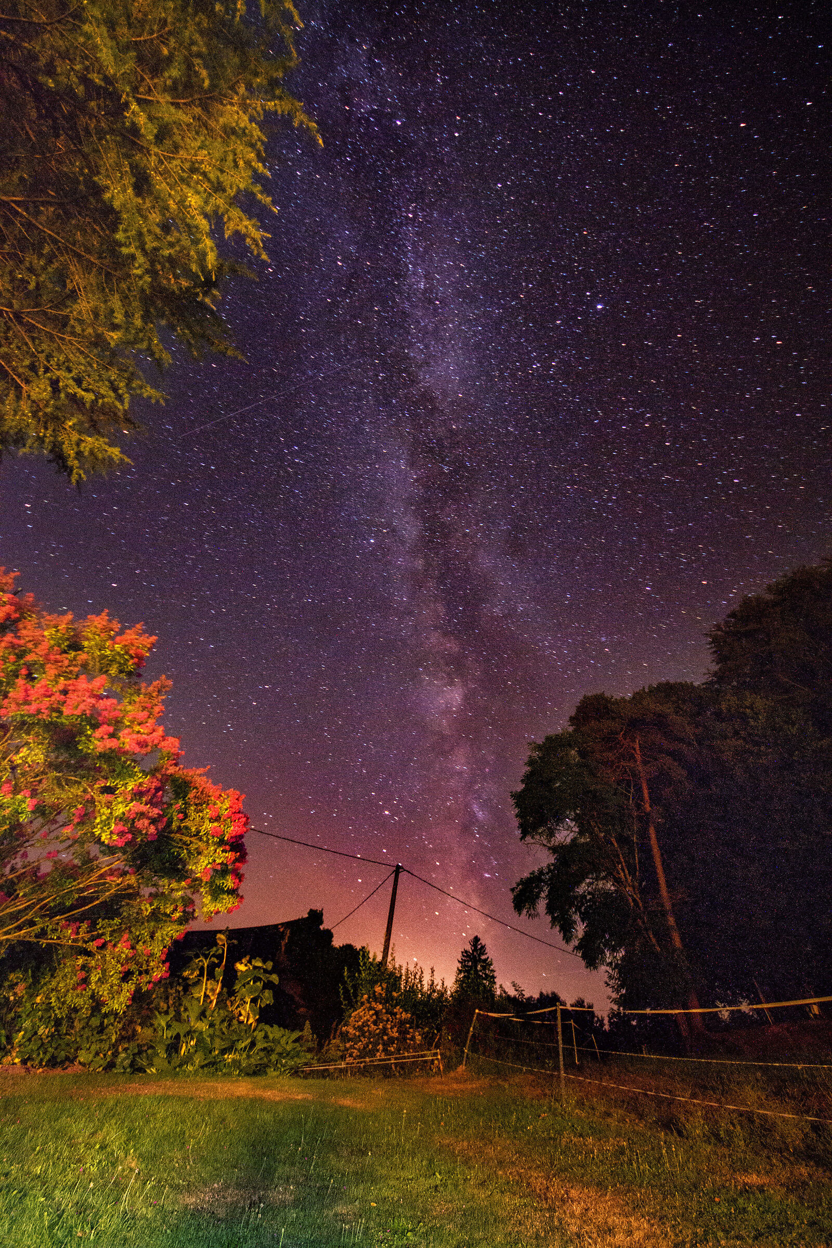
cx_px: 416
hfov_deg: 90.0
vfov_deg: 112.6
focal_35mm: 12
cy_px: 624
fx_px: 416
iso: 3200
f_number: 4.5
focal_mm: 8
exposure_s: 68
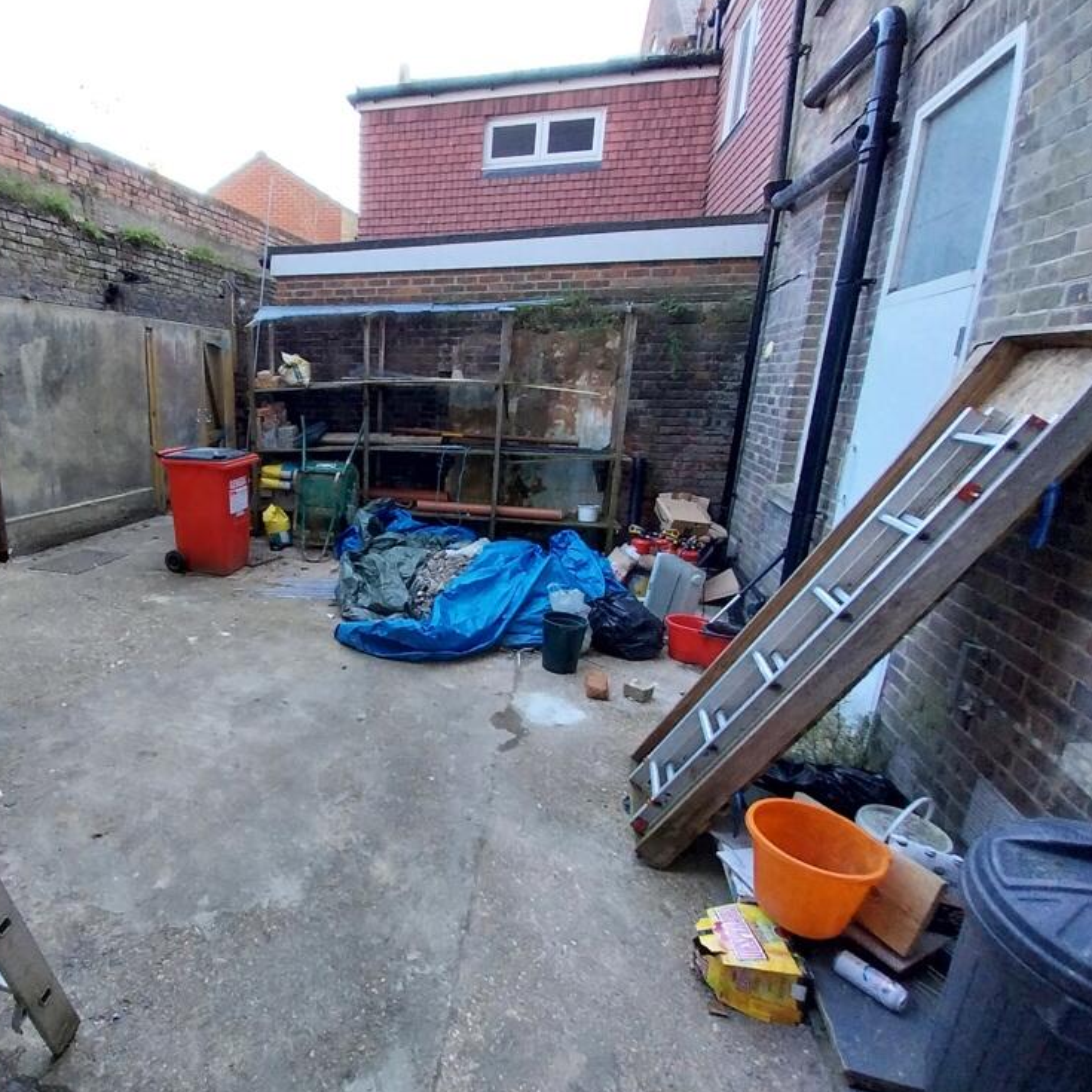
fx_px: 571
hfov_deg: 84.4
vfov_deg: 87.4
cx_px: 364
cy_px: 530
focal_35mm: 16
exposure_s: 1/121
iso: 100
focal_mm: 1.13
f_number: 2.2
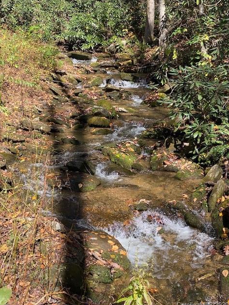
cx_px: 116
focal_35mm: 53
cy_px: 154
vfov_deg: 36.2
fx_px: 467
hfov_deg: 27.5
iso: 20
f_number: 2
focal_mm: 6
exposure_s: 1/347
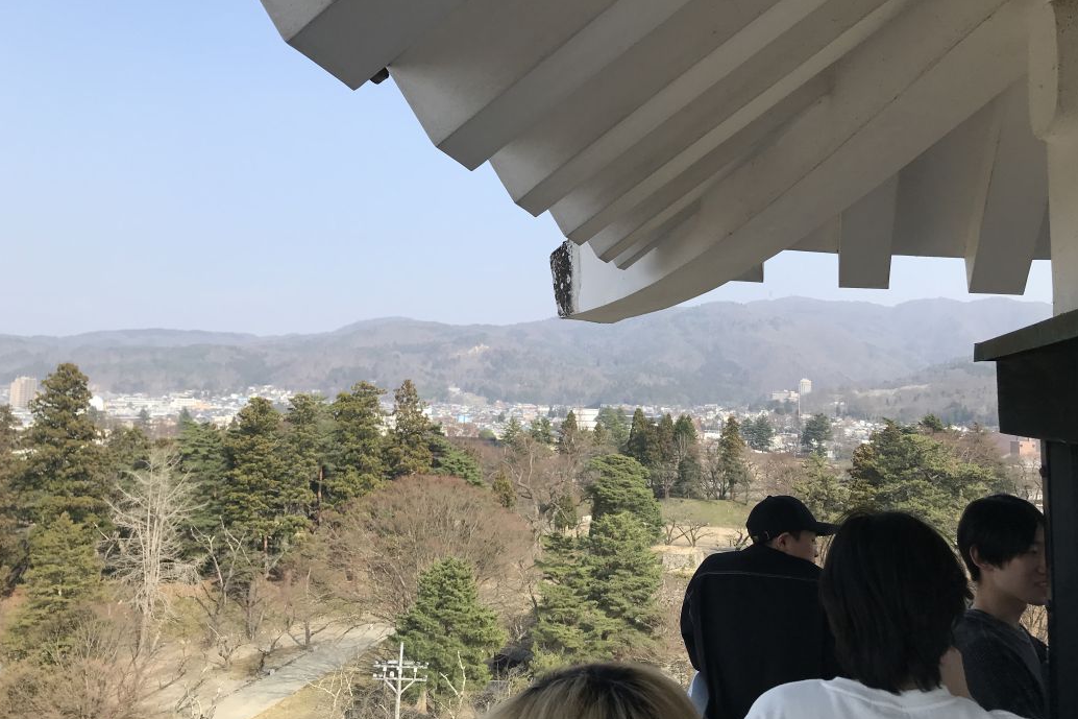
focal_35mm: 30
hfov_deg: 61.9
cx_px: 538
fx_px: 898
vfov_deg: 43.5
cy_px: 313
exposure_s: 1/1953
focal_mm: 3.99
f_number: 1.8
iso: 20
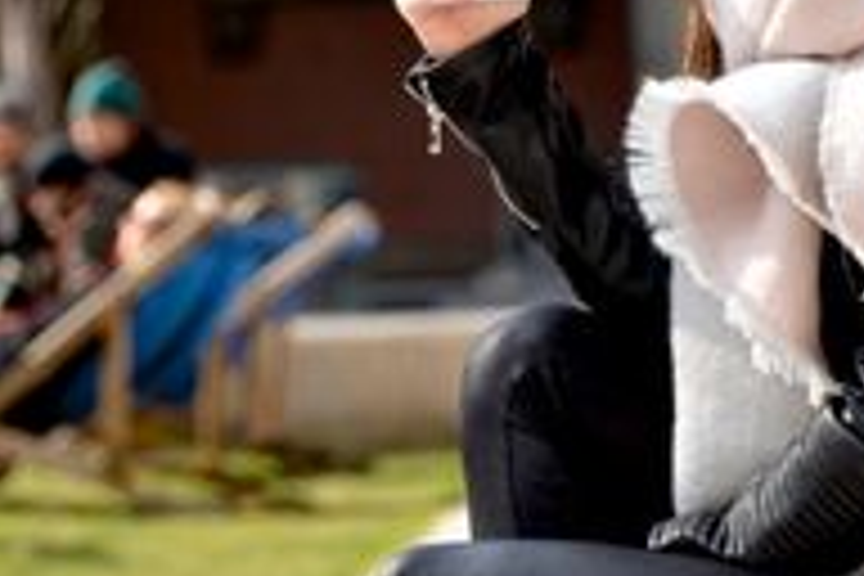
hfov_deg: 5.7
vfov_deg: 3.8
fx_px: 8639
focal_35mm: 360
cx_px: -4
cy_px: 27
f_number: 5.6
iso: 140
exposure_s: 1/125
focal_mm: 135
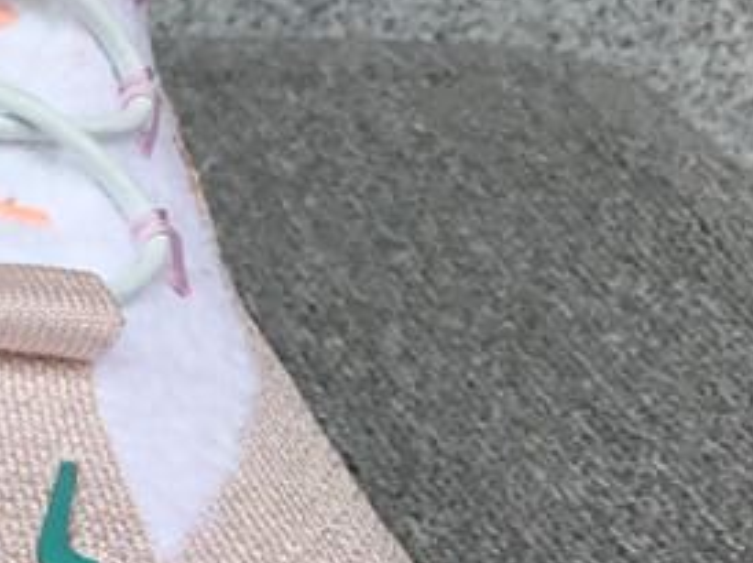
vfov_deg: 14.4
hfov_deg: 17.4
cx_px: -371
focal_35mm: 102
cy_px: 466
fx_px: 2217
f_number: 2.4
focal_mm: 3.3
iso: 25
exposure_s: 1/509
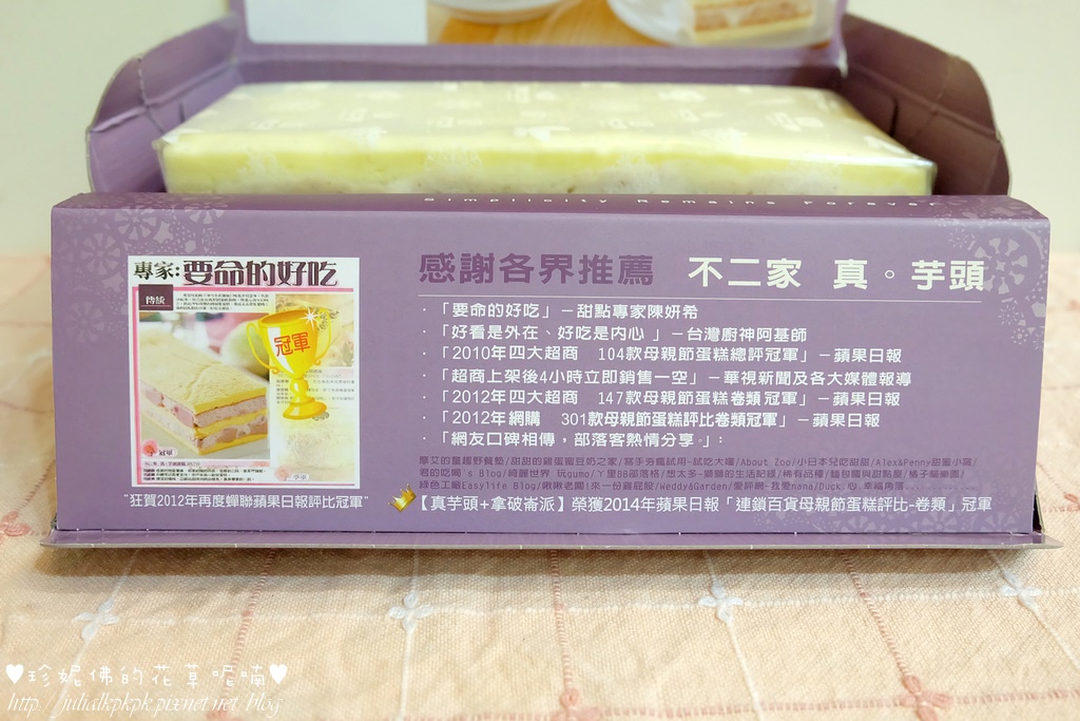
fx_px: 900
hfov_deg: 61.9
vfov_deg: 43.6
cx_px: 540
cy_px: 360
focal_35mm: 30
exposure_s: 1/20
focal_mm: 20.1
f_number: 5.6
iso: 3200
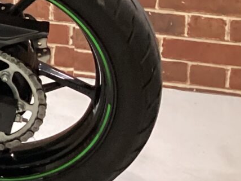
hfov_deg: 12.1
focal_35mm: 139
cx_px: -292
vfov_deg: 10.0
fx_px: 968
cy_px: -154
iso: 320
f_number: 2.4
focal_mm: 3.3
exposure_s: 1/40
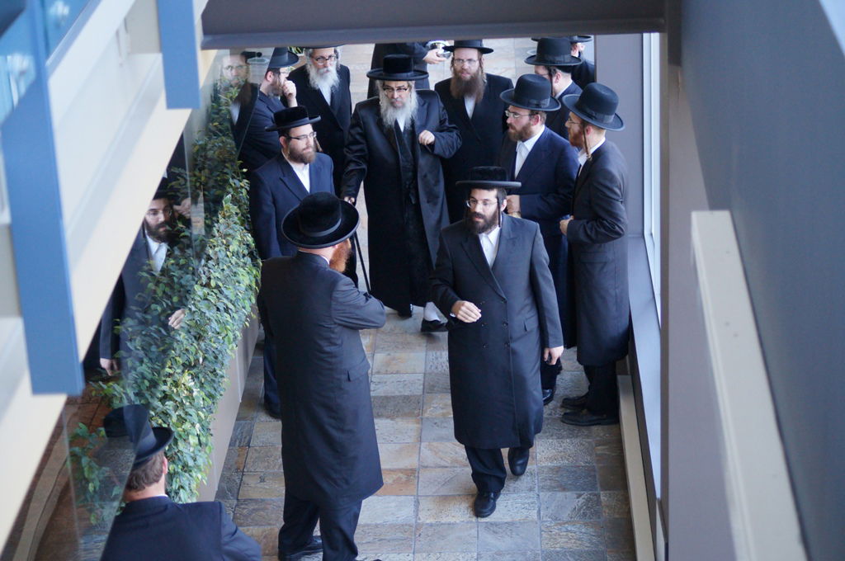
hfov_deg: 22.6
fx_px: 2110
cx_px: 422
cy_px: 280
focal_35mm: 90
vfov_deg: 15.1
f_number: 4
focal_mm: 60
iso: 1000
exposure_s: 1/160
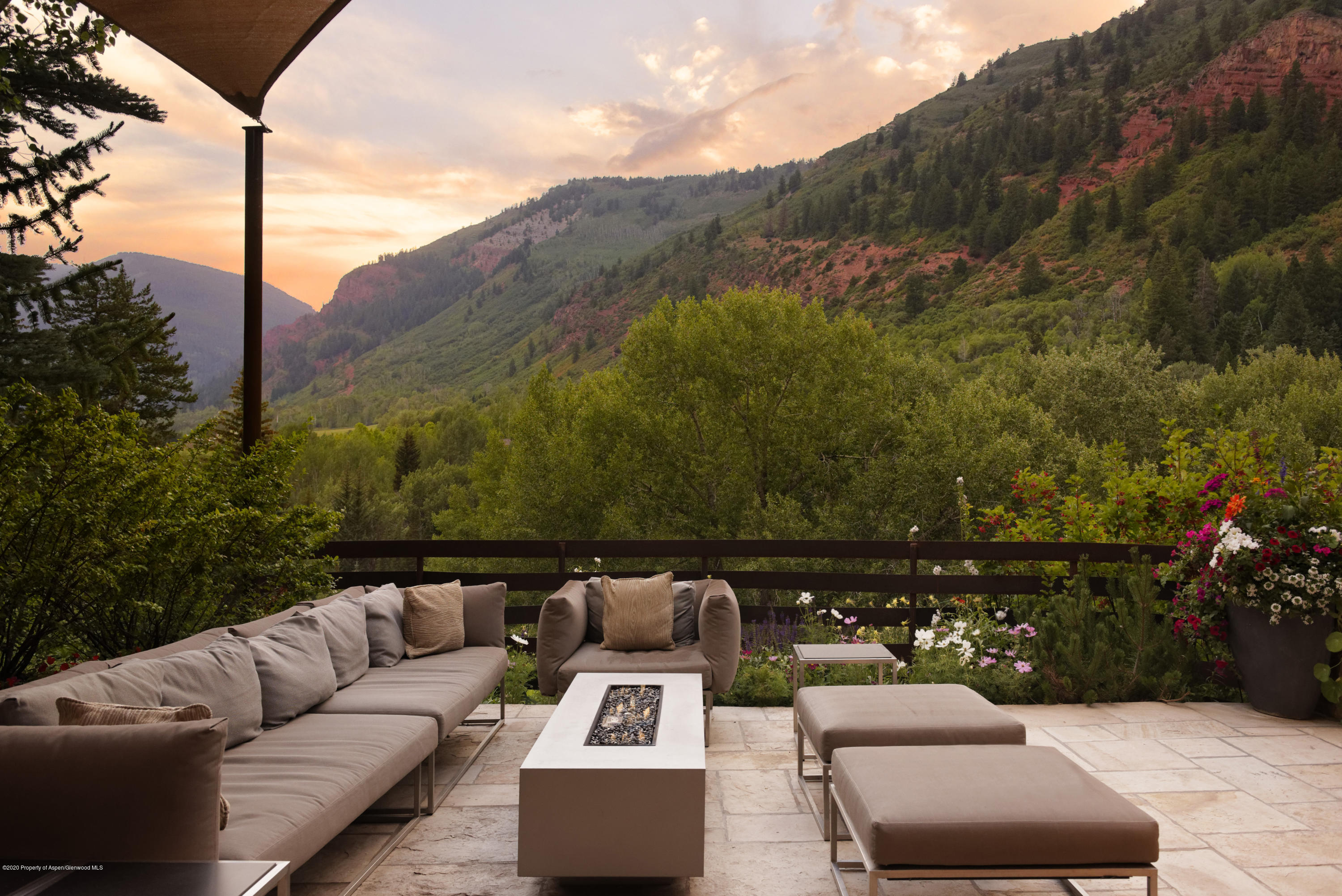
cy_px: 448
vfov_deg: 48.0
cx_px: 671
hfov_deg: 67.4
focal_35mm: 27
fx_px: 1007
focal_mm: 27
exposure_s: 1/320
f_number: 7.1
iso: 2000
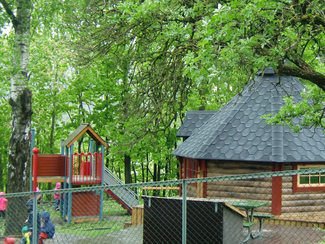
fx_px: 591
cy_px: 94
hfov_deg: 30.0
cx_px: 261
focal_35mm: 63
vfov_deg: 23.2
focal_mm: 6.1
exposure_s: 1/60
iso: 125
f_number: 3.6
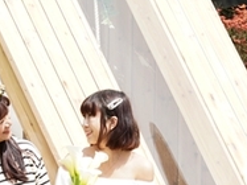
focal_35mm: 216
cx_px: -1
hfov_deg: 9.1
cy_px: 85
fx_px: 1542
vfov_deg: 6.9
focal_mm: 33
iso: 125
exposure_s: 1/320
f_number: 5
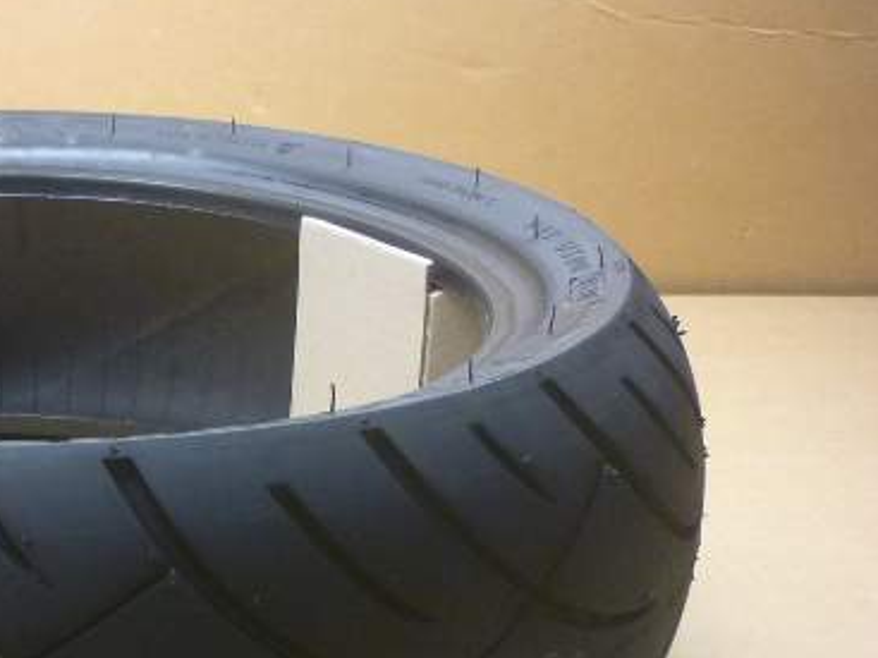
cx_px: -17
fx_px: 1826
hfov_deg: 25.6
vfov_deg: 20.2
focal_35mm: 72
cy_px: 536
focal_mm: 5.5
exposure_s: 1/30
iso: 200
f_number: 2.8
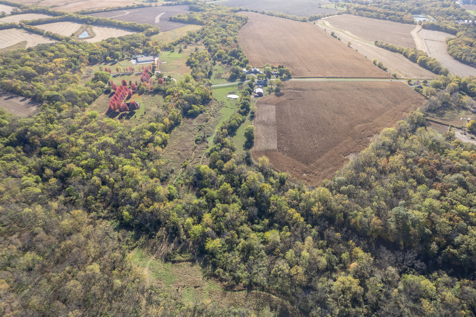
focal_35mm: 22
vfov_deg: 57.2
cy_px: 158
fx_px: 291
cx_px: 238
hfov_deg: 78.6
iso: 100
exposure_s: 1/500
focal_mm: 8.38
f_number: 2.8
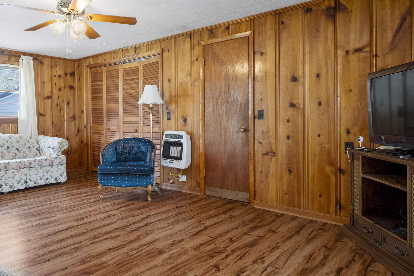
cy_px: 140
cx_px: 129
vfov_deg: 51.3
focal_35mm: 25
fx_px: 288
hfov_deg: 68.9
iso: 800
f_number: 8
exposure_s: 1/4
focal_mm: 10
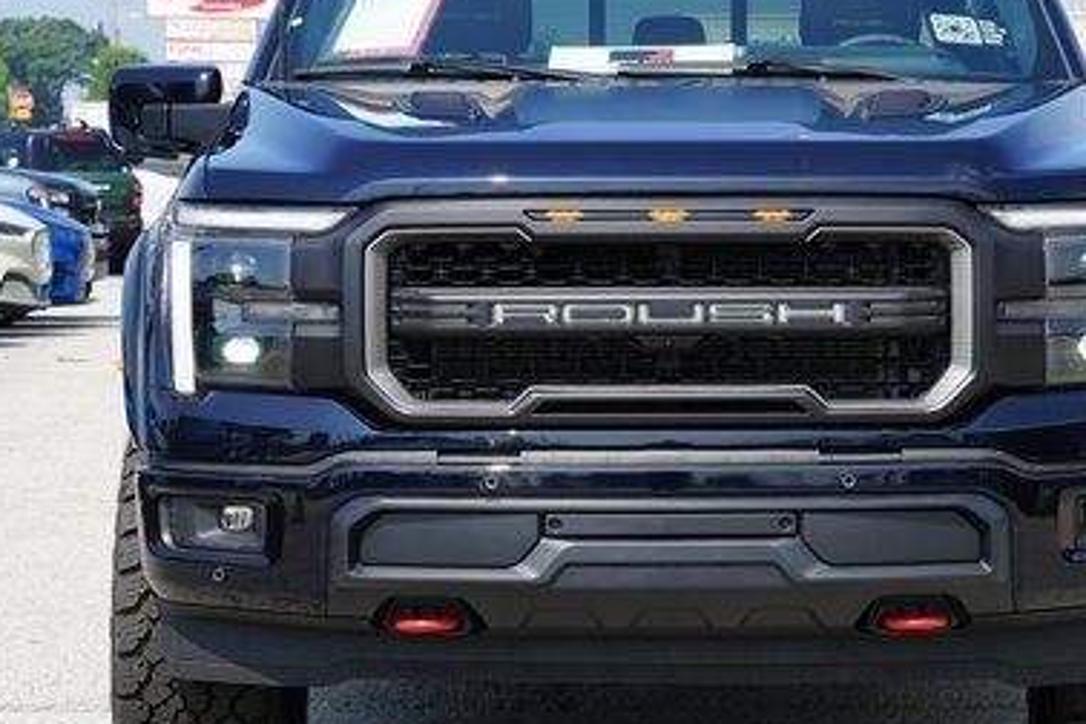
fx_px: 4133
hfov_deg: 15.0
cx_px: 675
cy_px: 317
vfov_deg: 10.0
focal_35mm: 137
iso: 100
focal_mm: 81
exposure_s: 1/125
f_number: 10
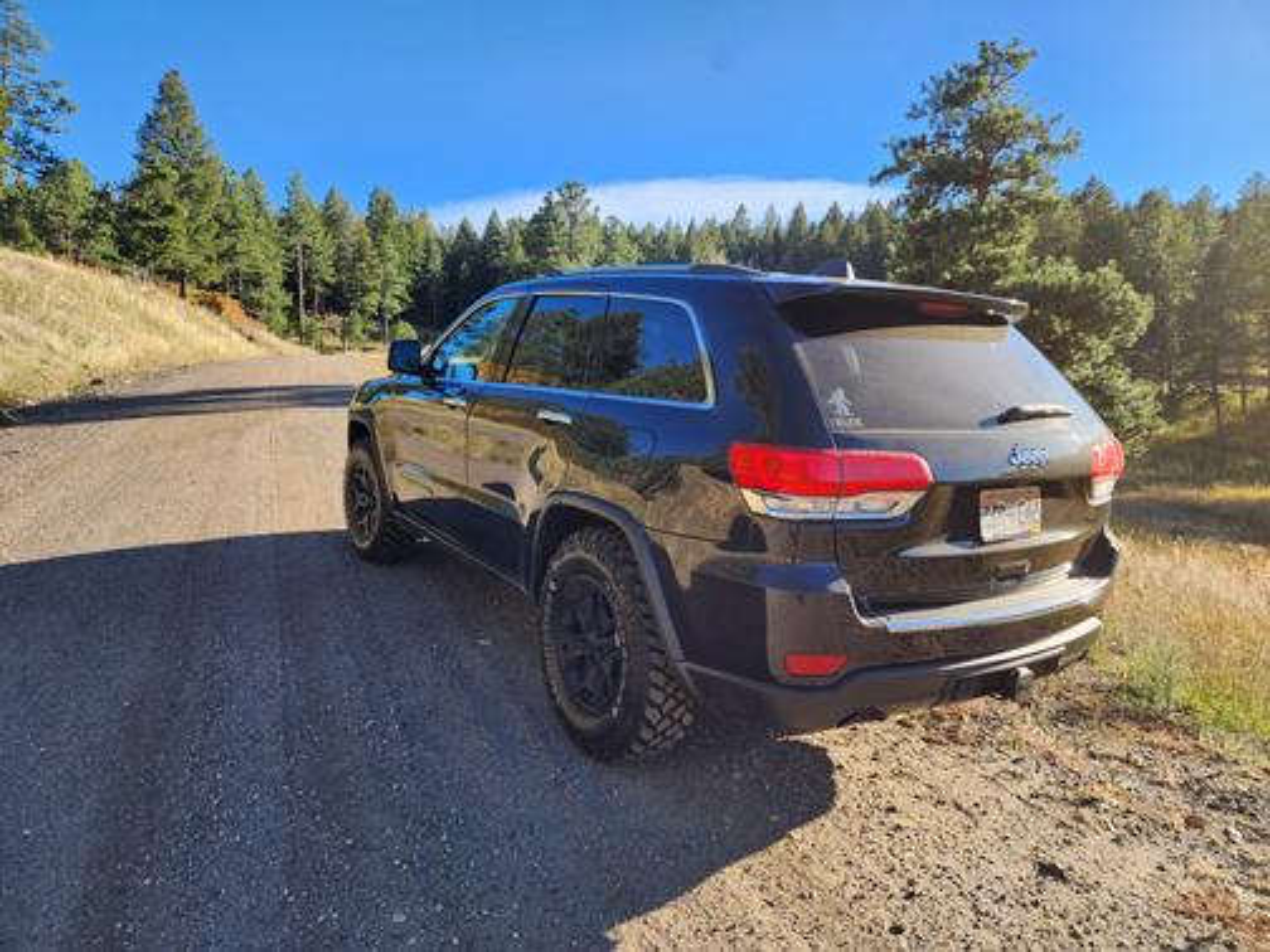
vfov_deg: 58.9
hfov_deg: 73.9
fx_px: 844
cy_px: 476
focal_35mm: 23
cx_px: 635
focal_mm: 6.4
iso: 12
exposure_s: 1/317
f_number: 1.8
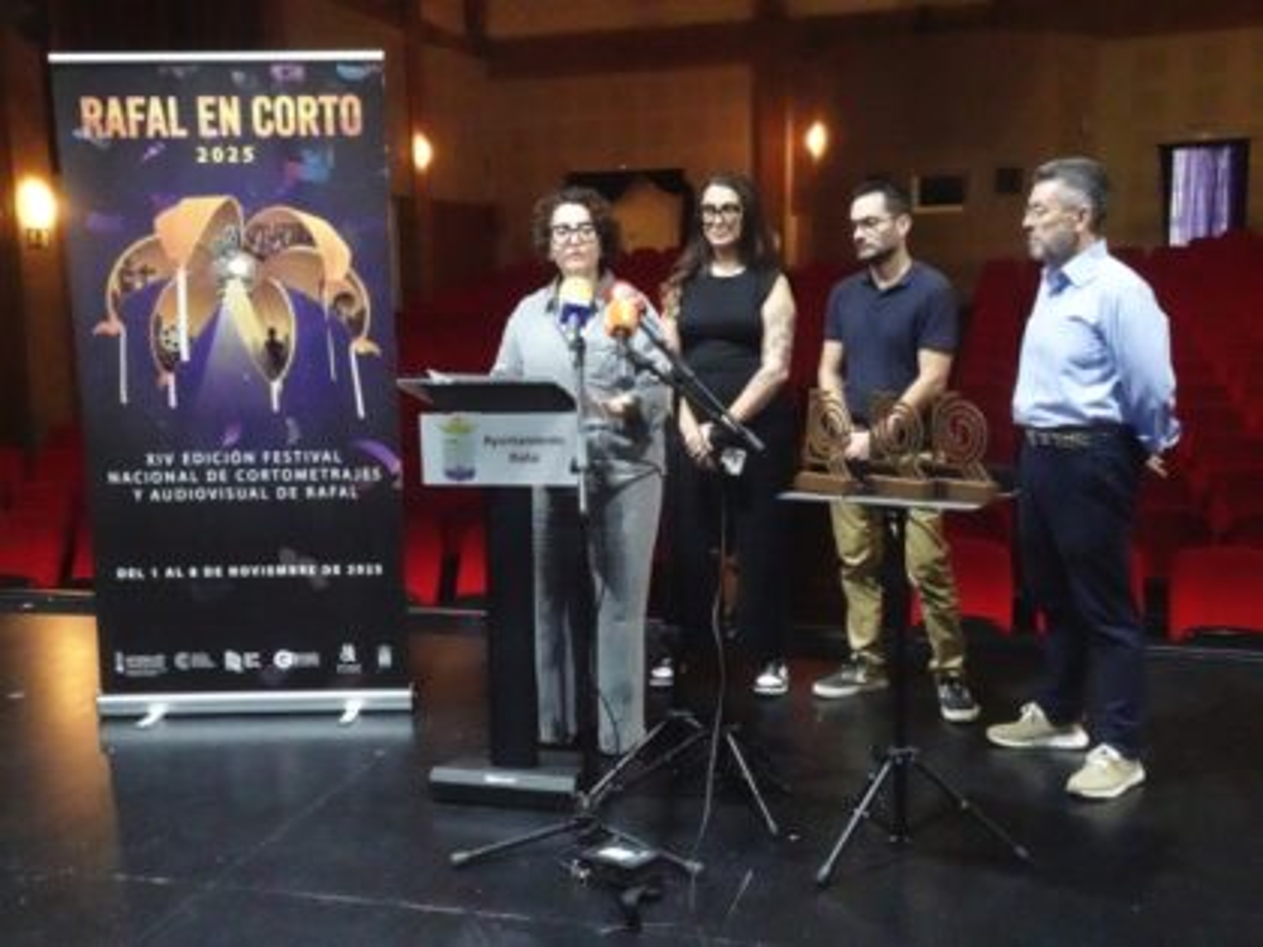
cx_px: 632
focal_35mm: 34
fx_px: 1241
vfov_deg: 41.8
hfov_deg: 54.0
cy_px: 474
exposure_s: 1/30
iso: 3200
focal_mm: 5.74
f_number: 4
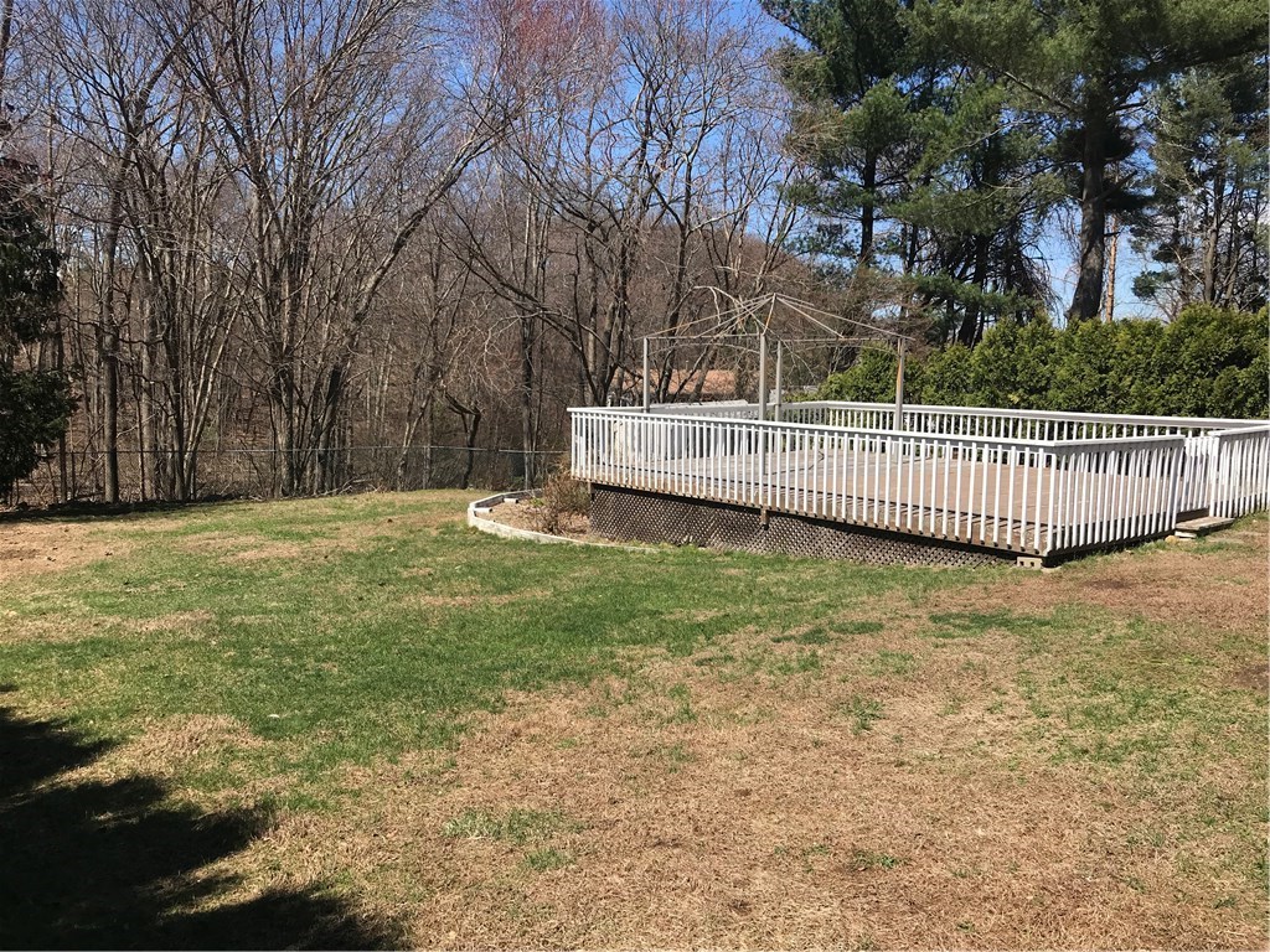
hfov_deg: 63.4
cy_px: 476
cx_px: 635
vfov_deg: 49.7
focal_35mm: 28
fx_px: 1027
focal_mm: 3.99
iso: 20
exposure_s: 1/1953
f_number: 1.8
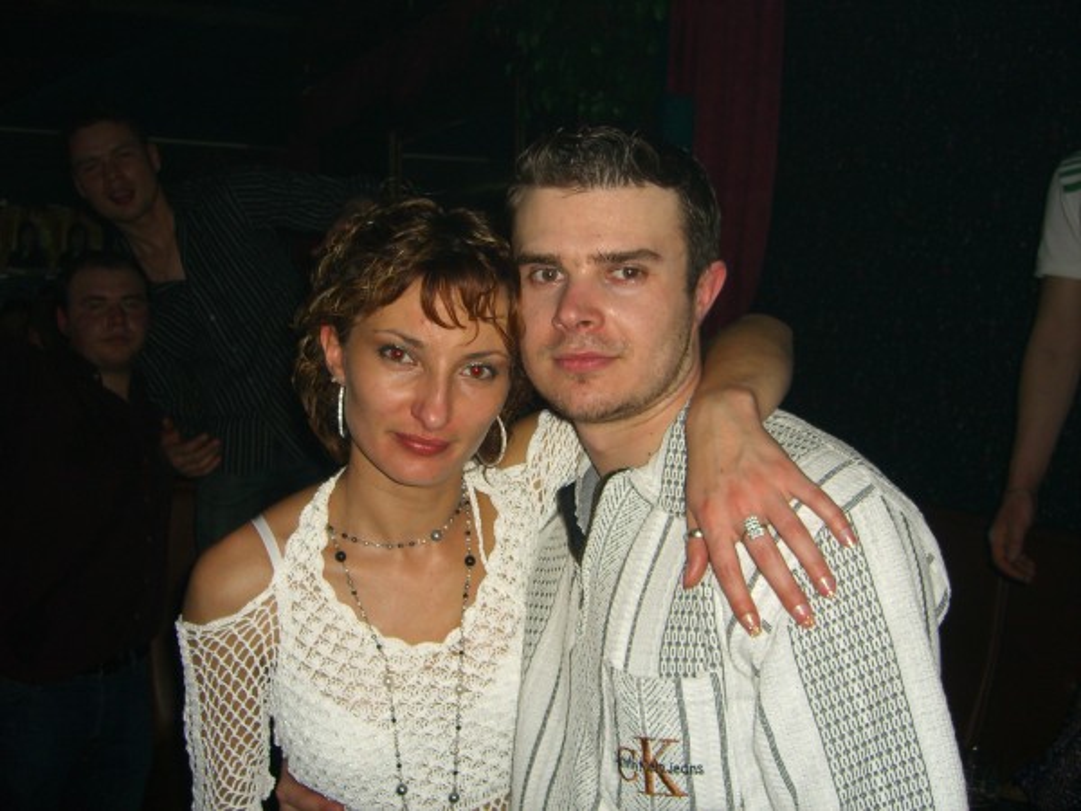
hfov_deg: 49.0
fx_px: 1187
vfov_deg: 37.7
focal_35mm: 38
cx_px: 540
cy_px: 406
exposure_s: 1/60
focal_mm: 7.9
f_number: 2.8
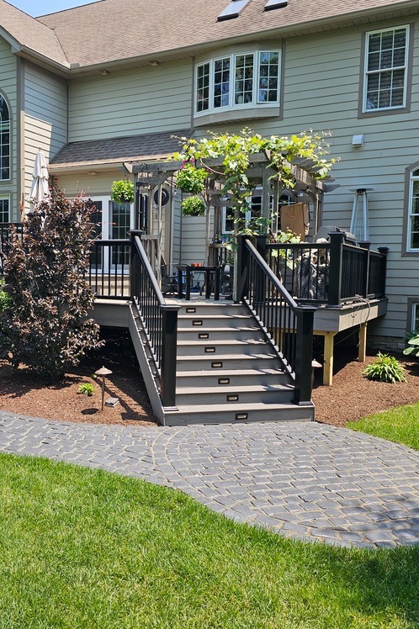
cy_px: 314
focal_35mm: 32
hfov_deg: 40.8
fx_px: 559
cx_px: 158
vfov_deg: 58.7
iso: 10
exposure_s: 1/296
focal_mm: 6.3
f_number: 1.7
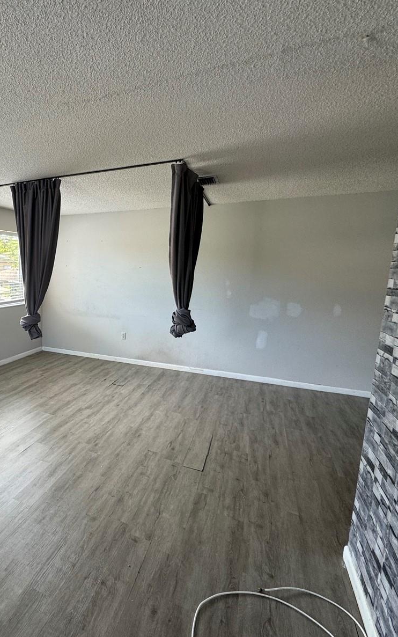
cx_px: 65
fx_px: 347
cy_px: 321
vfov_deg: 85.1
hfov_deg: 54.5
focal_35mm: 20
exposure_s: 1/99
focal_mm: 2.22
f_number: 2.2
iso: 64
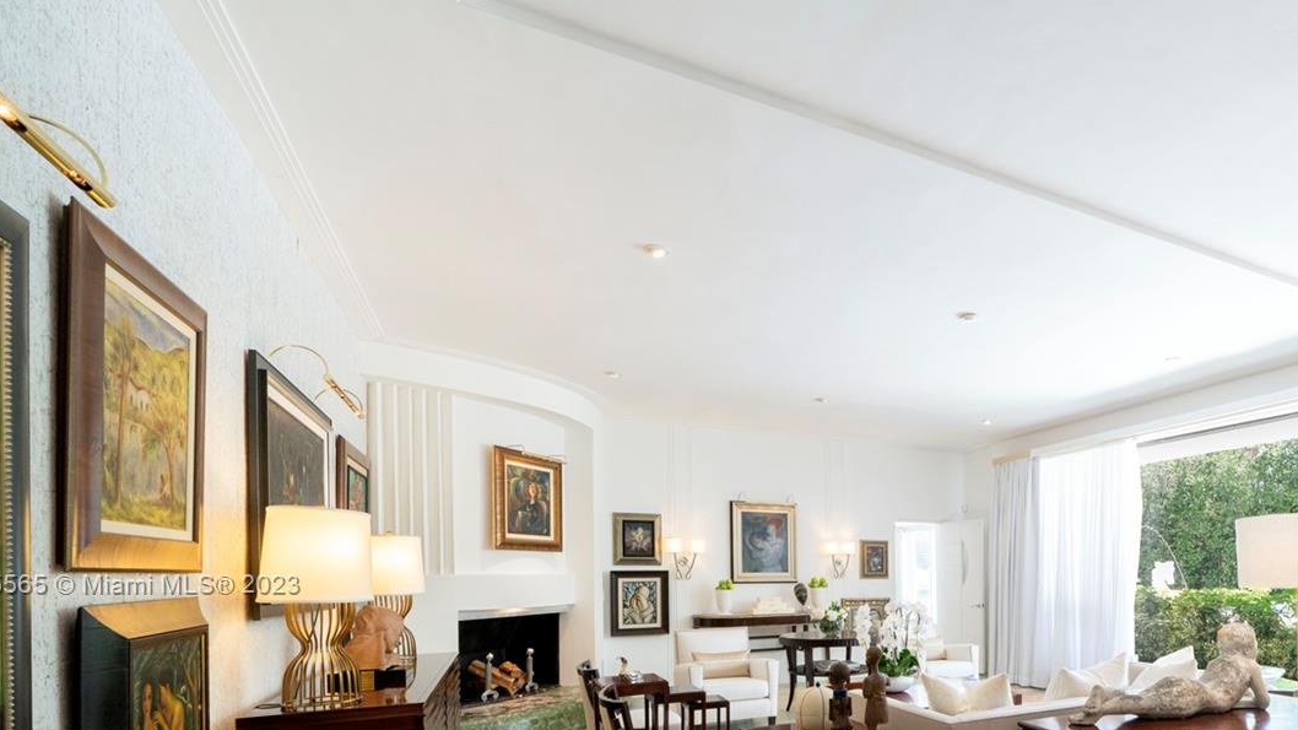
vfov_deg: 54.3
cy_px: 586
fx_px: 654
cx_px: 888
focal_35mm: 19
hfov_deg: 85.7
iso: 800
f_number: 11
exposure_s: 1/200
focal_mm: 12
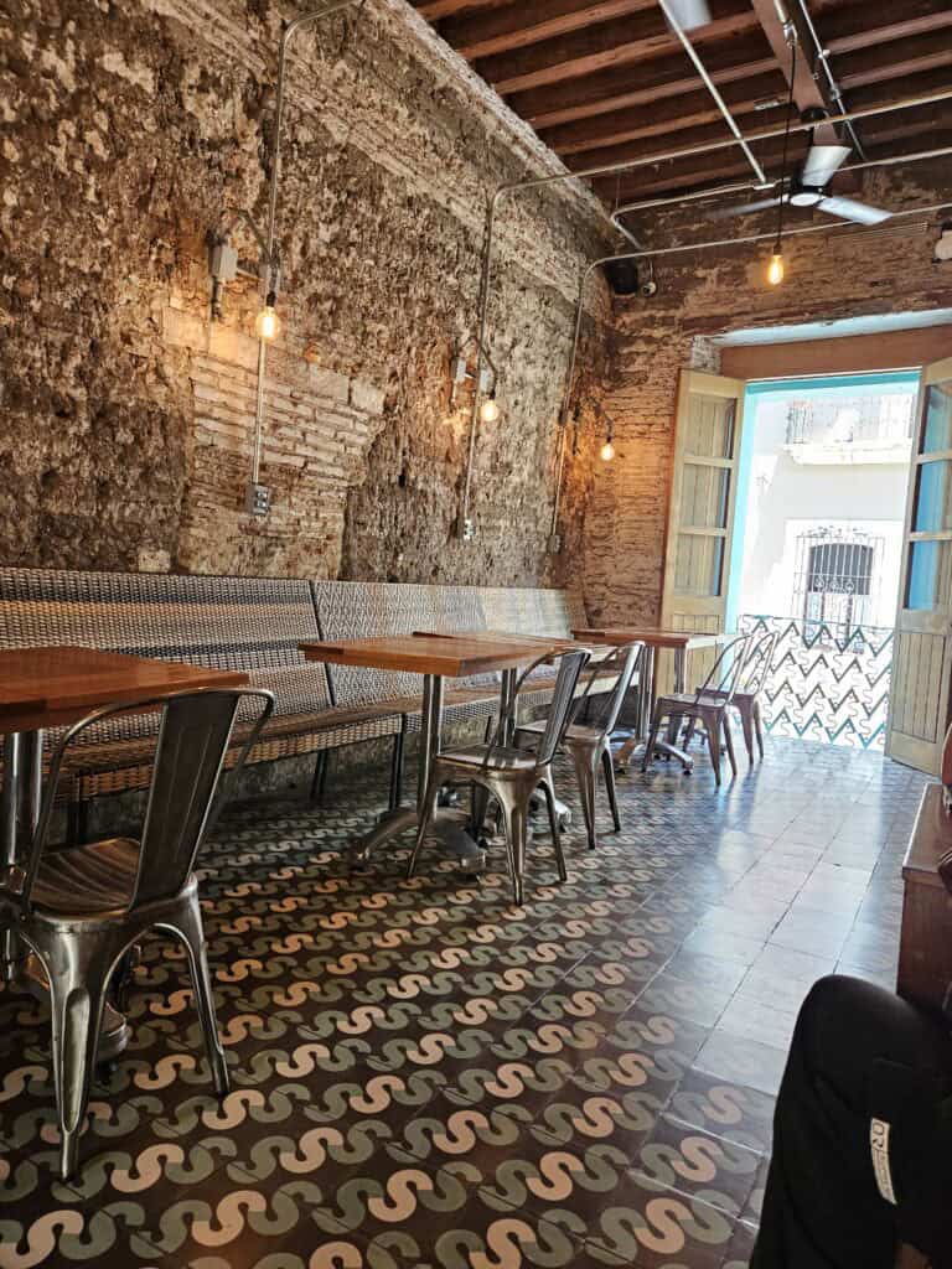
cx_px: 476
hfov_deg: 58.9
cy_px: 634
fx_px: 843
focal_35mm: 23
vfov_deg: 73.9
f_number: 1.8
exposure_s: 1/120
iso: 320
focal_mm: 5.4
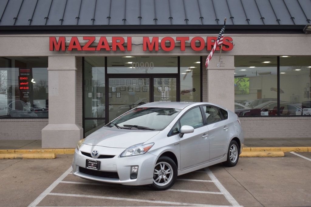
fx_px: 402
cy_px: 104
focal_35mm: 46
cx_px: 156
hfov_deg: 42.3
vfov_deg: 28.9
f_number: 4.2
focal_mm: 31
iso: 200
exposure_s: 1/250
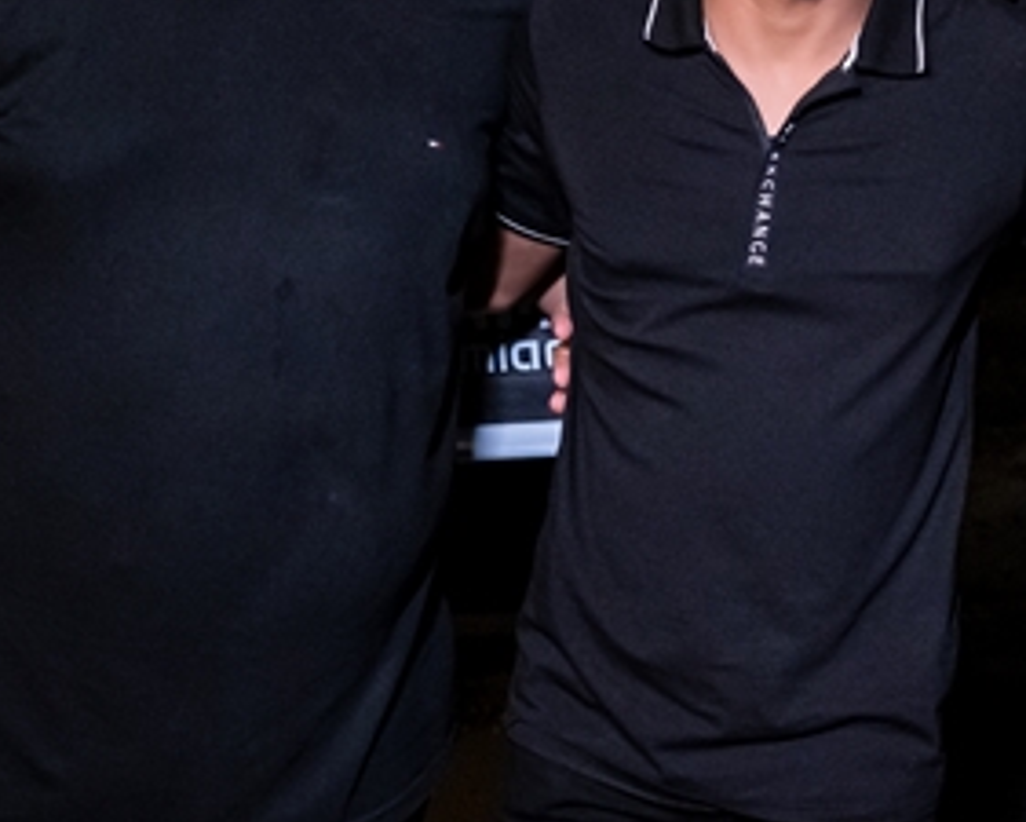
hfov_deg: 21.4
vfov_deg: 17.2
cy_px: 205
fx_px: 2703
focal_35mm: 89
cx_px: 710
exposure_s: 1/400
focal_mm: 24
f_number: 2.8
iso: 2500
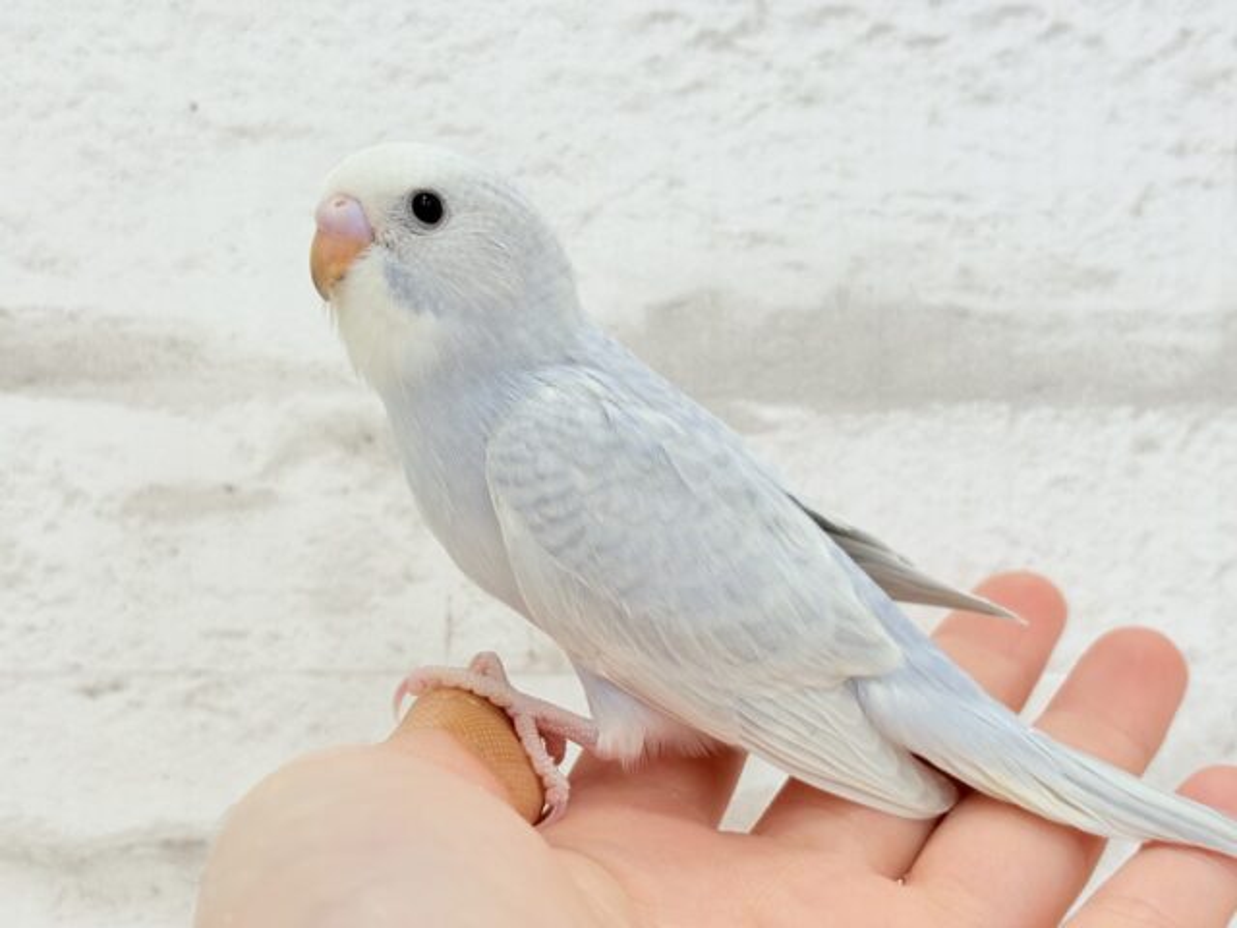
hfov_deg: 36.8
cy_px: 464
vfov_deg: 28.0
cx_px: 618
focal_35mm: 52
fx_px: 1858
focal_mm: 5.96
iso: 40
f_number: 1.6
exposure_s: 1/50
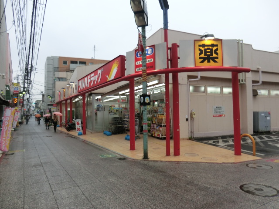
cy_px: 104
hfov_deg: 71.6
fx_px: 193
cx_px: 140
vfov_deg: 56.8
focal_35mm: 24
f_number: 3.2
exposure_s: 1/160
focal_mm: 4.3
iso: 80
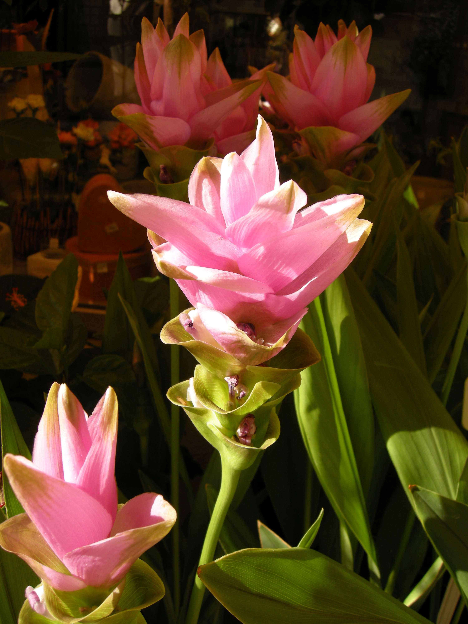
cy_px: 312
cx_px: 234
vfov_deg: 52.6
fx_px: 631
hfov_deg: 40.7
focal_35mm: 35
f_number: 4.3
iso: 64
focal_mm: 7.5
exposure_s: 1/147
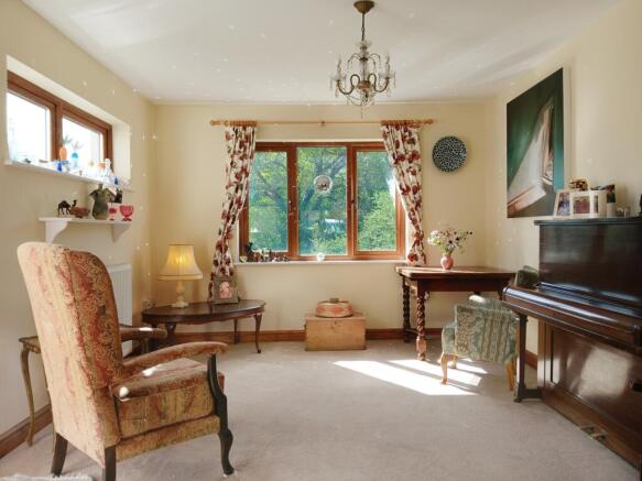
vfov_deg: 53.0
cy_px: 240
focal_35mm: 26
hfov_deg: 67.3
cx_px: 321
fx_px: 482
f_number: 1.8
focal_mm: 3.98
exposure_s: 1/100
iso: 32
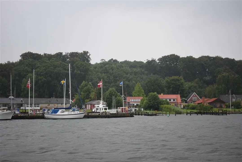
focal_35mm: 52
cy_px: 81
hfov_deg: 37.8
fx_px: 353
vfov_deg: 25.8
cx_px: 121
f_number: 4.5
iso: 500
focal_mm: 35
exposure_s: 1/60
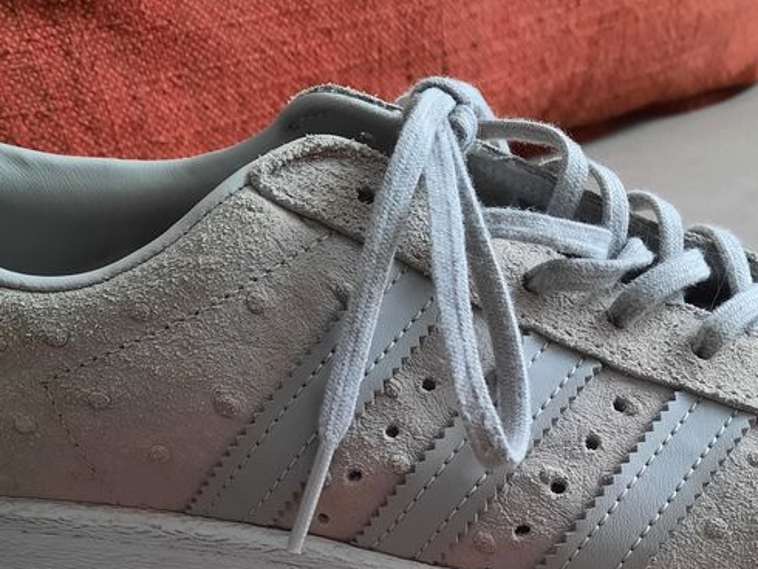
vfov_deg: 27.1
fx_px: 1117
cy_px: 561
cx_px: 453
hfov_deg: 37.3
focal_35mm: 51
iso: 320
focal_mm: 4.6
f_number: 2
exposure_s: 1/60
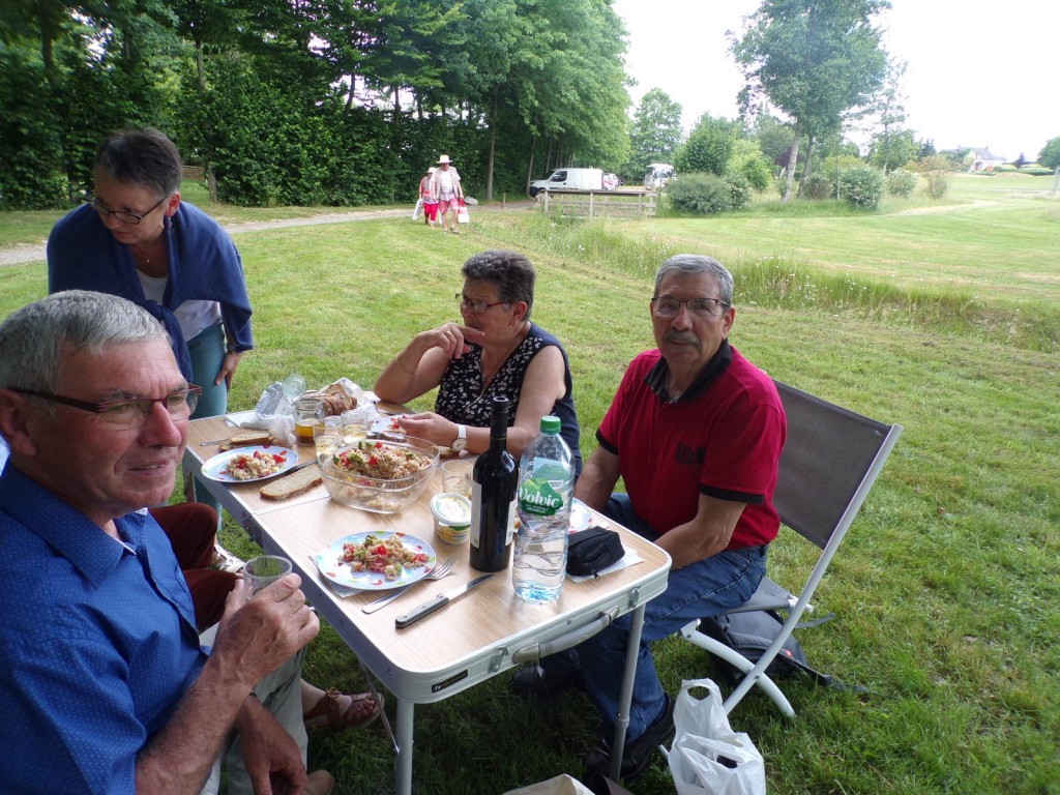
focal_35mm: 24
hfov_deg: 71.6
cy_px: 398
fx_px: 735
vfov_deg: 56.8
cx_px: 530
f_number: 4.3
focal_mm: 4.3
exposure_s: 1/100
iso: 80
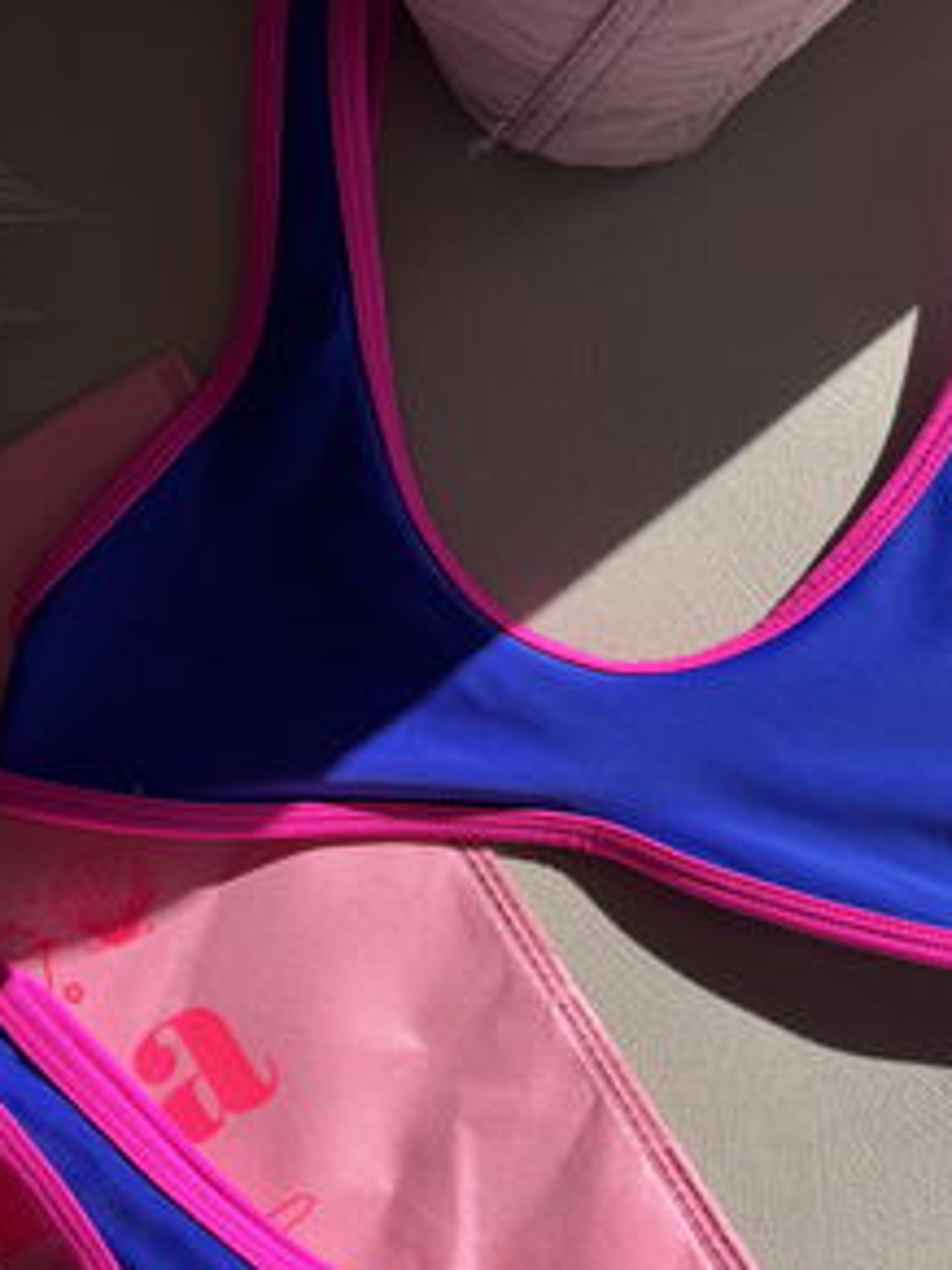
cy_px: 875
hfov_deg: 32.7
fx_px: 1615
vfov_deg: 42.2
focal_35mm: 44
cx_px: 358
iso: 80
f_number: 1.78
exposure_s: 1/4049
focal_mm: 6.76
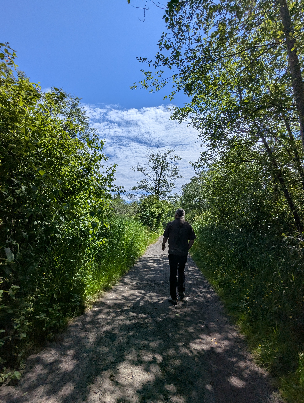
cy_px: 202
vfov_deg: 94.4
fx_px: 187
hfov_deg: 78.2
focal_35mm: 16
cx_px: 152
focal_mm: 2.35
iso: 59
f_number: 2.2
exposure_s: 1/3717
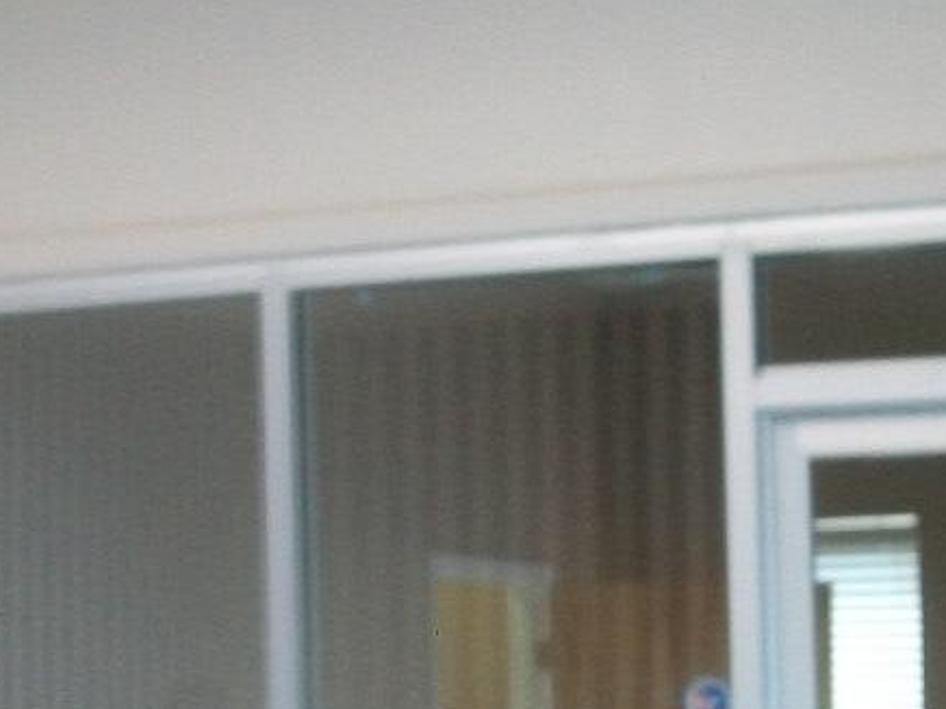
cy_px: 705
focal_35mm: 94
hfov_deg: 20.7
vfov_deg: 15.4
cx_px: 265
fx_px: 2569
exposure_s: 1/20
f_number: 2.9
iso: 160
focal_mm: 5.7
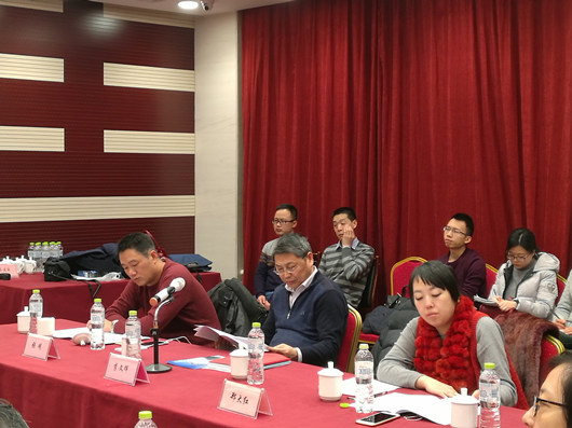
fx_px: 446
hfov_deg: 65.3
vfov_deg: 51.3
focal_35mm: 27
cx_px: 286
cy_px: 214
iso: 250
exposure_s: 1/30
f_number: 2
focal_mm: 4.04
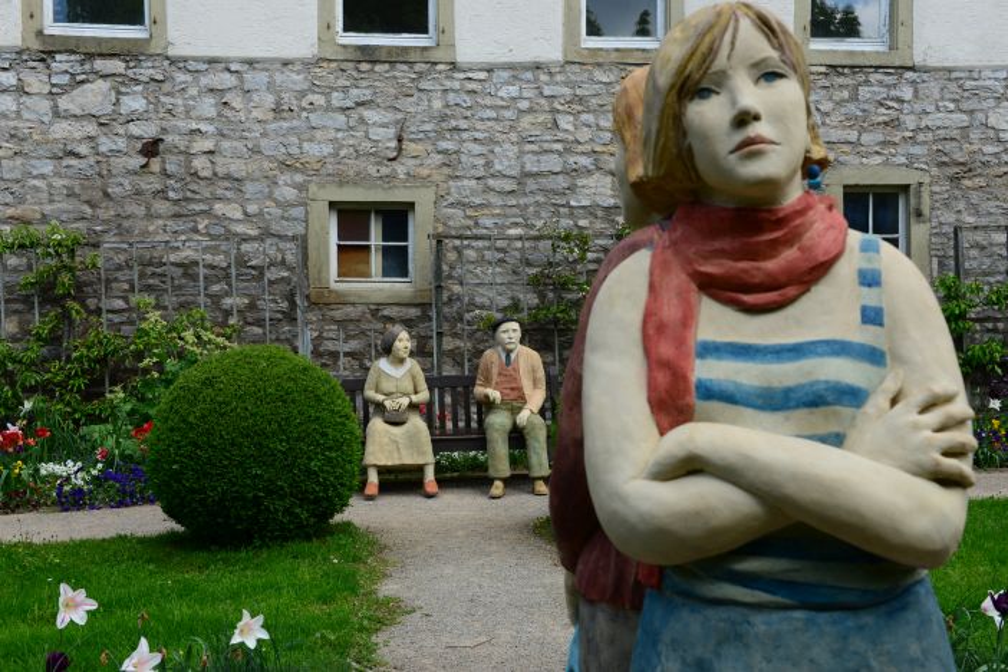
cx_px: 504
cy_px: 336
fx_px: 1344
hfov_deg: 41.1
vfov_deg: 28.1
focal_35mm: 48
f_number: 11
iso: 200
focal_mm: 48
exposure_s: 1/100
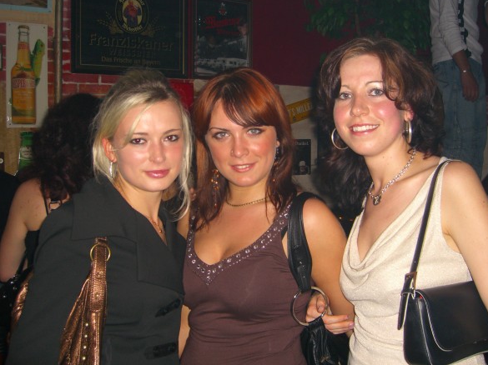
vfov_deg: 36.8
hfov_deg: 47.9
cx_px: 249
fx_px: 549
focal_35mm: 39
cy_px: 179
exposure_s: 1/60
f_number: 2.8
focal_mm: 7.9
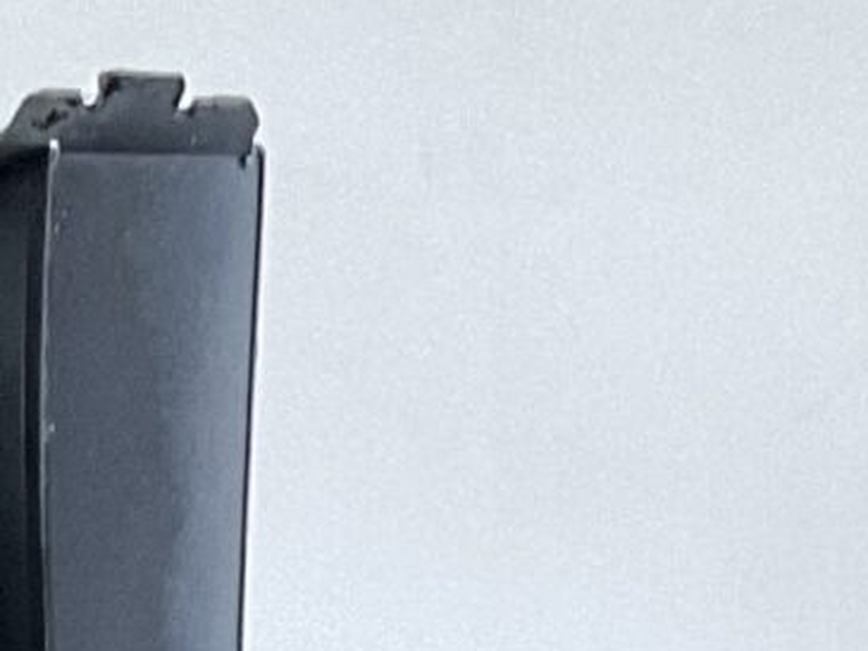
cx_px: 496
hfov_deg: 9.7
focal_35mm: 204
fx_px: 5115
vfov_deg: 6.7
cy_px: 1881
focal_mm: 3
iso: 100
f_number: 1.8
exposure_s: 1/60
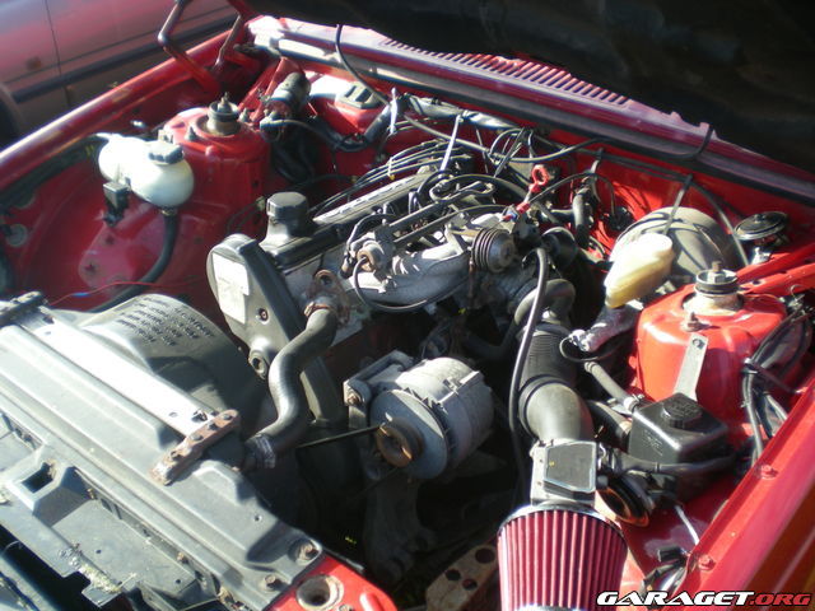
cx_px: 408
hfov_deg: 49.0
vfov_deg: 37.7
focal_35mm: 38
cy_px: 306
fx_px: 895
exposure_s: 1/133
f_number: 3.1
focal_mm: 6.3
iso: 50
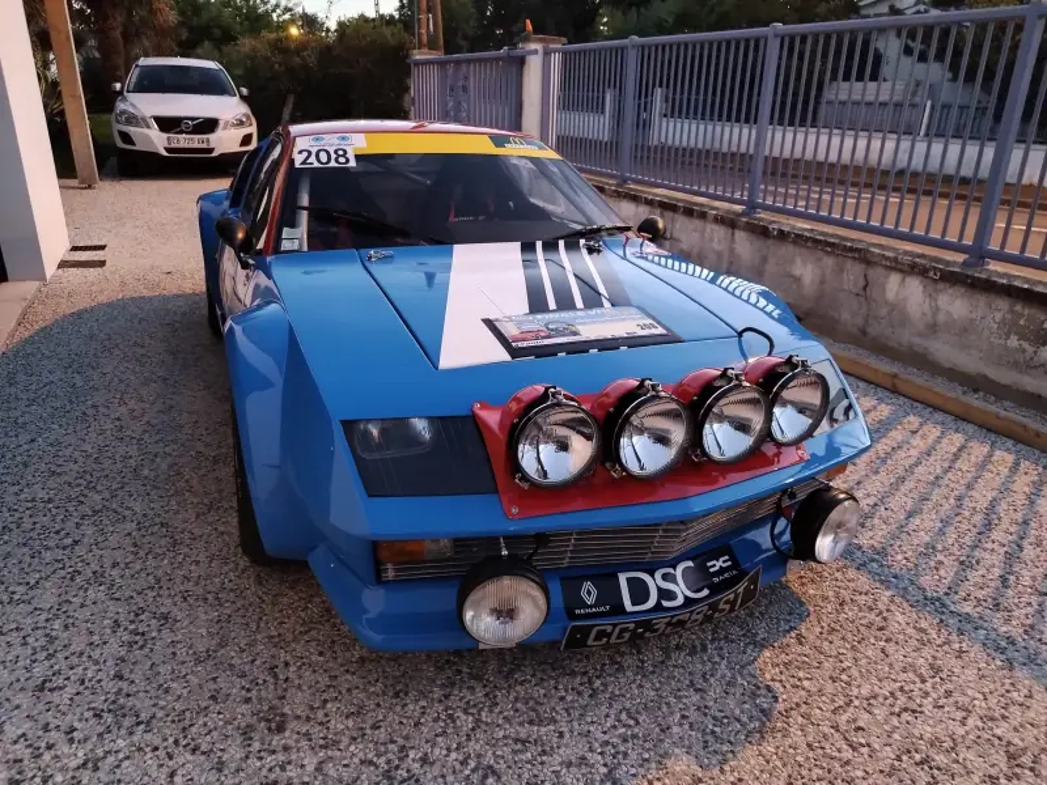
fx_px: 726
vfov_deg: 56.8
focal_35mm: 24
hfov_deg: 71.6
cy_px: 392
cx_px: 524
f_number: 1.89
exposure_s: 1/20
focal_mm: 5.89
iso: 2300
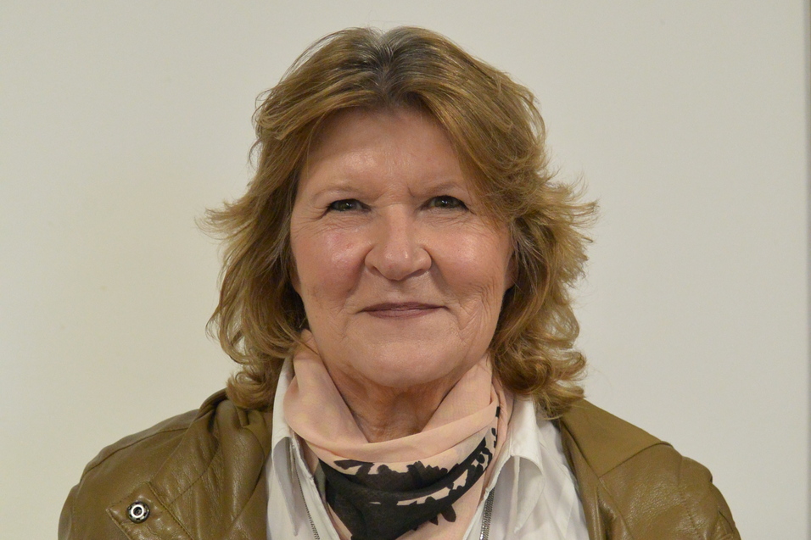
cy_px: 270
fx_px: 1104
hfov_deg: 40.4
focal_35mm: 49
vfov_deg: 27.5
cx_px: 406
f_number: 1.8
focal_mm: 18.5
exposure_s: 1/125
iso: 560
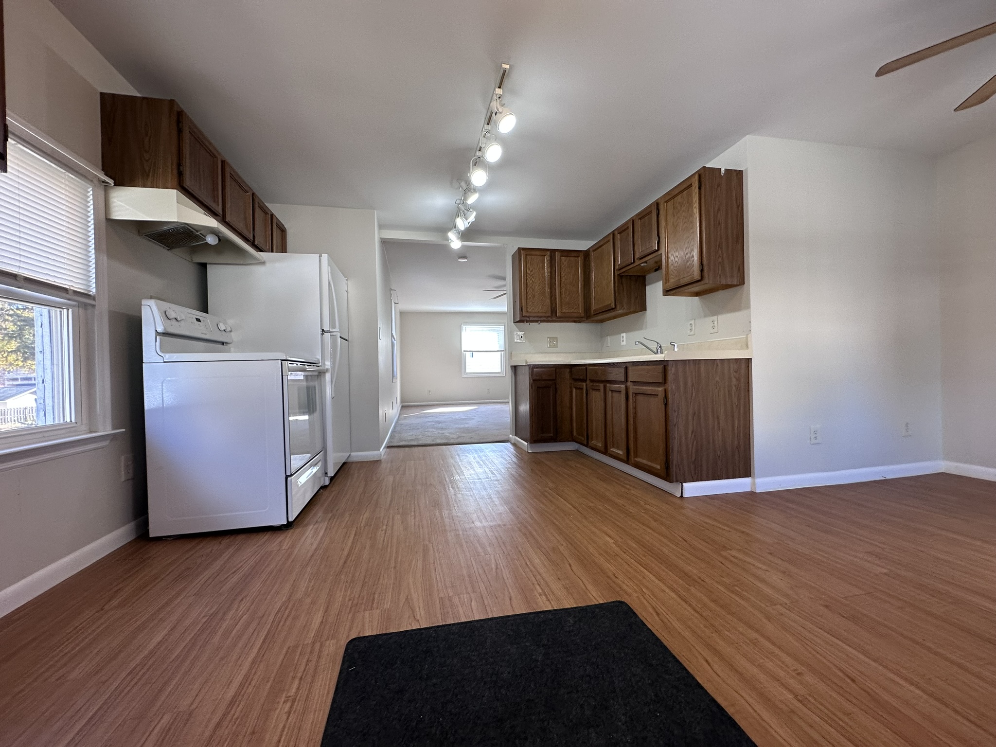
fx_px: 403
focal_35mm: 14
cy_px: 374
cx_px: 498
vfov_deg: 85.7
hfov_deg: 102.1
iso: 125
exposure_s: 1/120
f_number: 2.2
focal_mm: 2.22
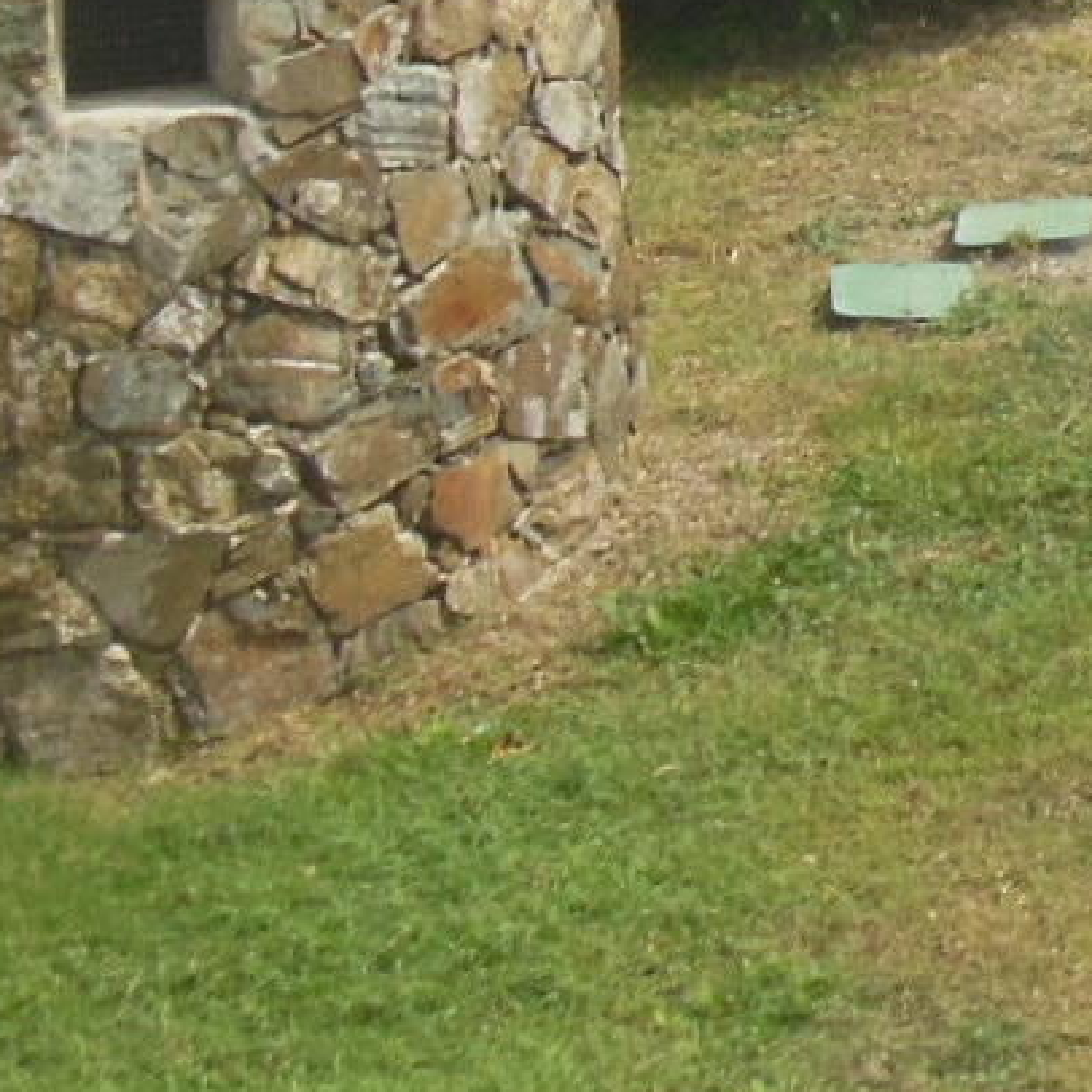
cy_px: -758
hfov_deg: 8.7
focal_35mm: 188
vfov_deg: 9.0
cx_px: 2316
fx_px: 6710
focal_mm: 6.8
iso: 125
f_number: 3.6
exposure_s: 1/1250
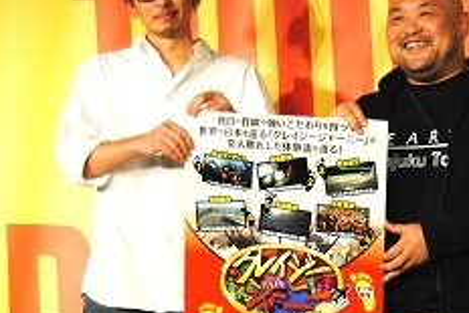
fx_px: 911
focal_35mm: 70
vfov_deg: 19.5
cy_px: 189
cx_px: 291
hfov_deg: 28.8
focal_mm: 27
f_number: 2.8
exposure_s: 1/160
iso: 800
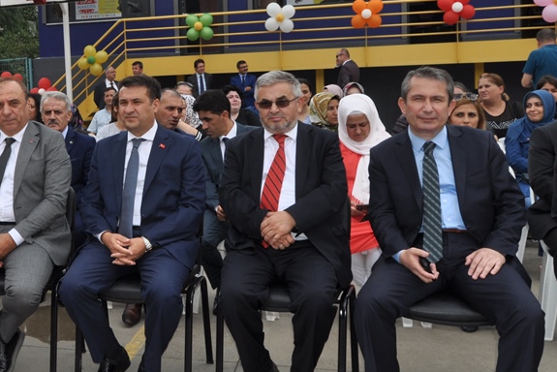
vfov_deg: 27.9
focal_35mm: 48
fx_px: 743
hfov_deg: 39.2
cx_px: 95
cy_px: 122
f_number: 11
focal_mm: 18
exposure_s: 1/200
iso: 200
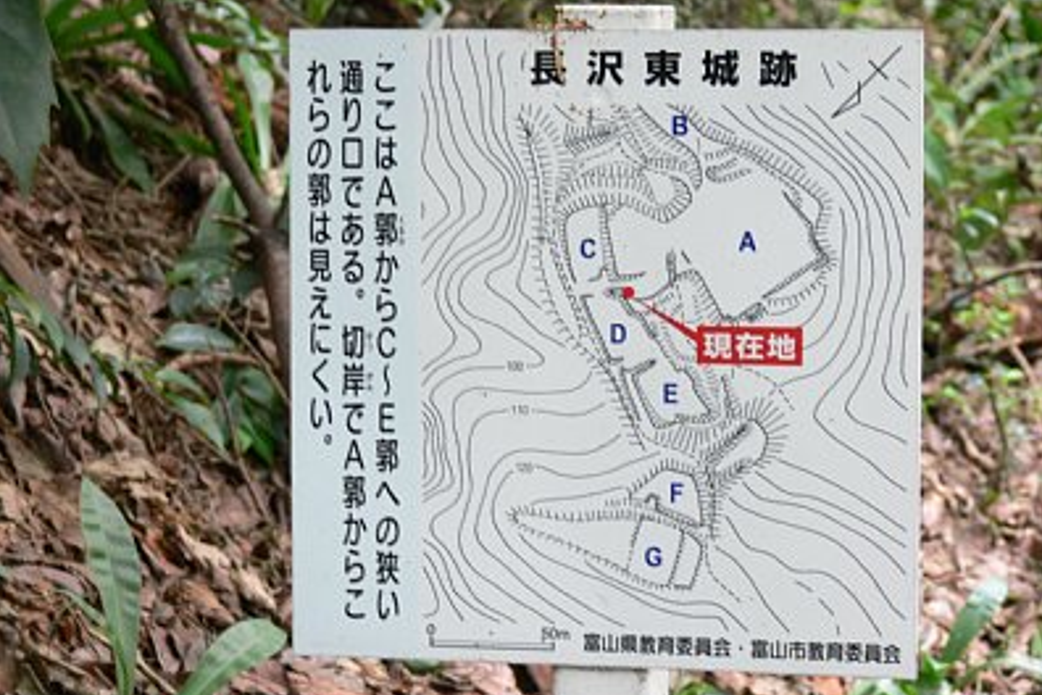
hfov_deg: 16.7
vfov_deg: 11.1
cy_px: 329
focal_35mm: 123
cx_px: 524
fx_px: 3560
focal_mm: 24.8
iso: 200
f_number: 3.6
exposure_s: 1/15
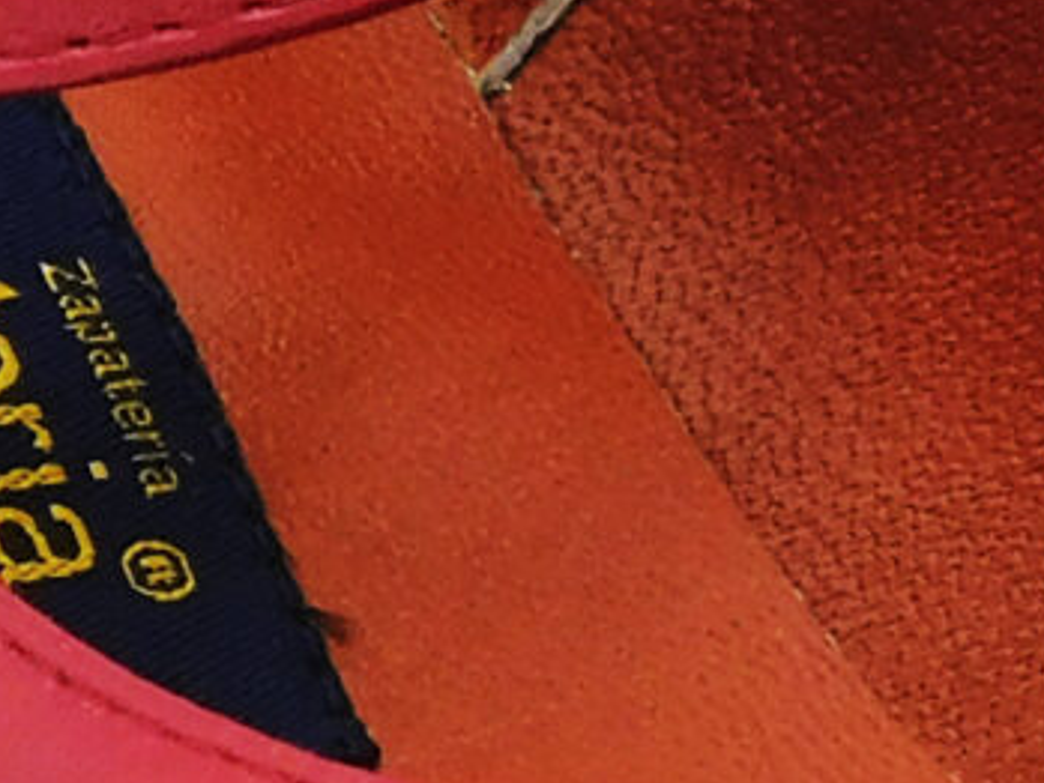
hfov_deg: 4.5
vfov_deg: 3.4
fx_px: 13064
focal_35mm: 433
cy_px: -42
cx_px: 1876
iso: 125
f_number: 4
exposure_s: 1/320
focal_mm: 10.4
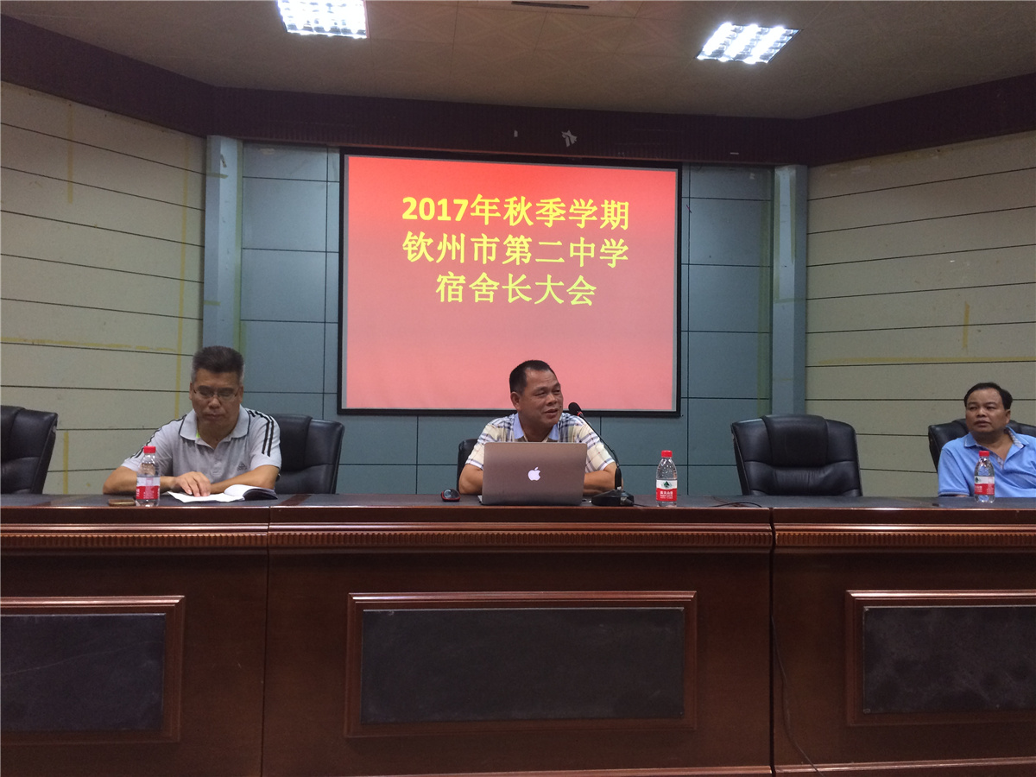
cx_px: 518
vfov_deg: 48.2
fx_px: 868
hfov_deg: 61.7
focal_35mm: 29
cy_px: 388
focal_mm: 4.15
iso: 200
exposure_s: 1/33
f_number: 2.2
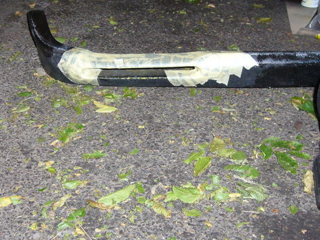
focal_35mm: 55
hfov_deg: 34.9
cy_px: 87
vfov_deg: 26.5
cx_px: 151
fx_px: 509
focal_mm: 6.6
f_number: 3
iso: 200
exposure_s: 1/30
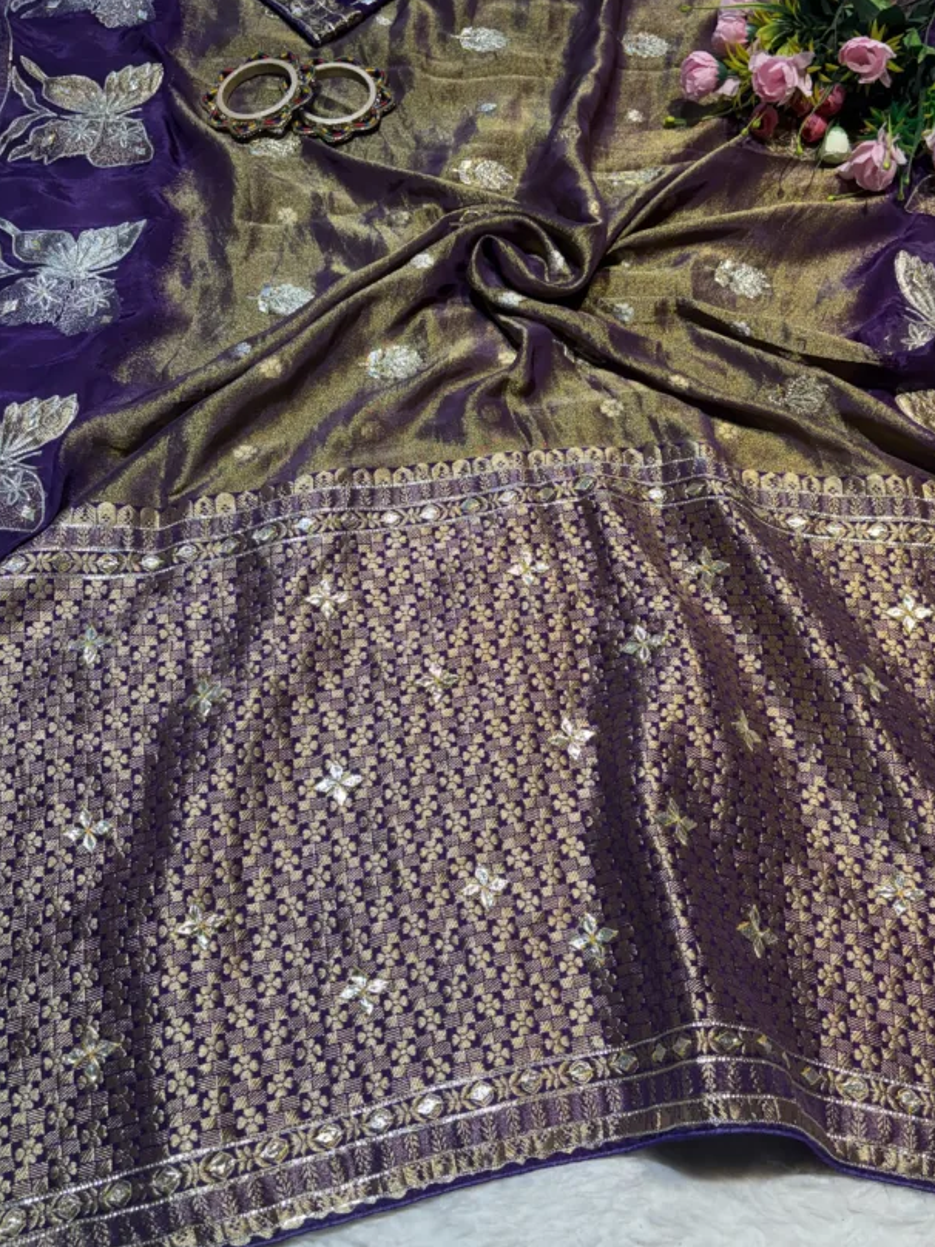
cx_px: 505
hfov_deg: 48.2
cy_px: 603
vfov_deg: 61.6
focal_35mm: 29
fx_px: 1044
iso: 40
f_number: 1.6
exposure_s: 1/100
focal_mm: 5.96
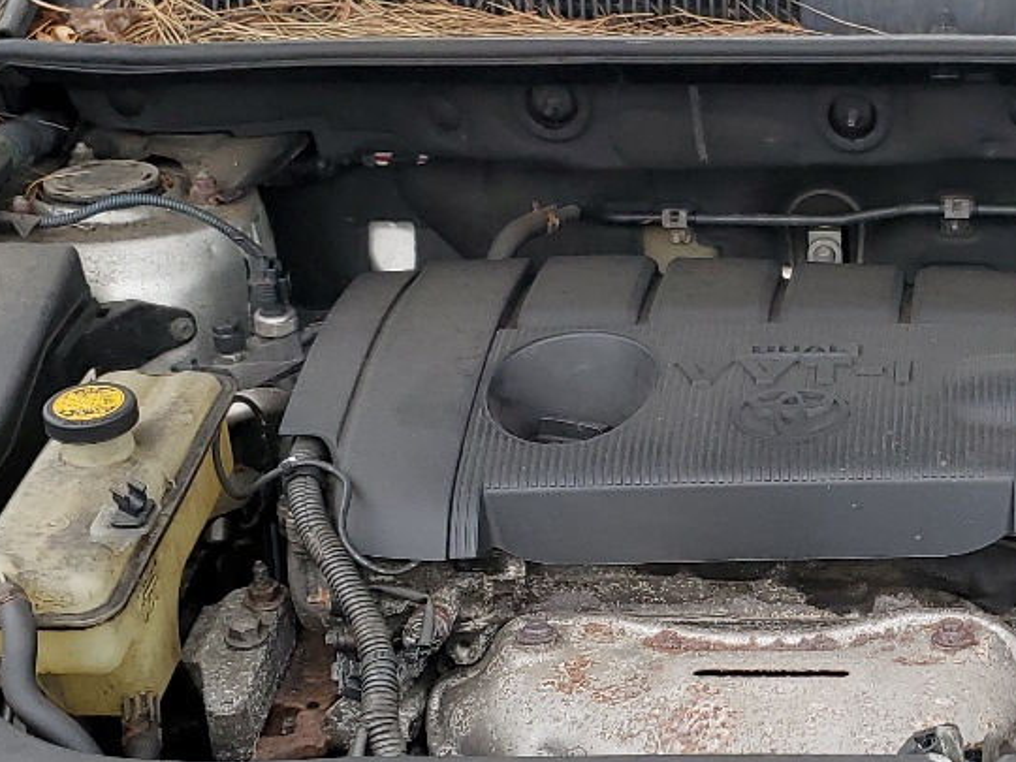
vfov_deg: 19.1
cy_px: 482
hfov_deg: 24.2
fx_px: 2260
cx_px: 1014
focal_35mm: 77
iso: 50
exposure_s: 1/500
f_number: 1.5
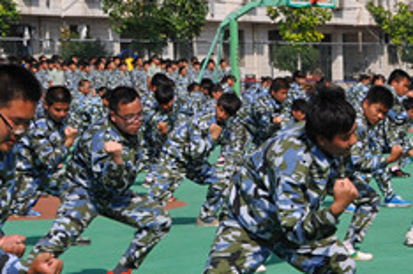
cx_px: 579
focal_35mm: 164
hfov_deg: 12.1
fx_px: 1878
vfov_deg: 8.3
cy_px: 176
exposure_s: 1/400
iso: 200
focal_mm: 32
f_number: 10
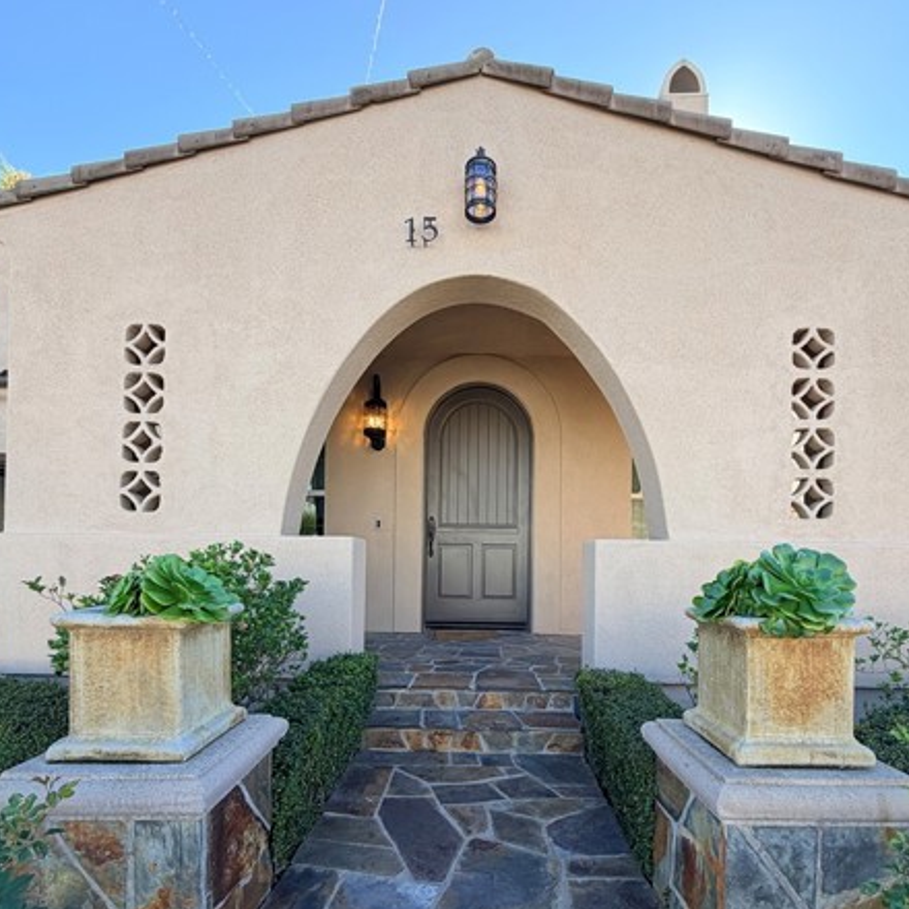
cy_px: 558
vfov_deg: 79.5
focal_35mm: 18
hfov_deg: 80.7
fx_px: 535
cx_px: 479
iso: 50
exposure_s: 1/324
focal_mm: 2.22
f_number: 2.2
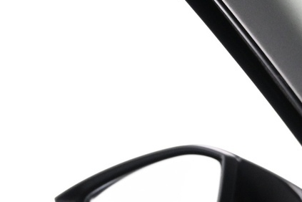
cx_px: 550
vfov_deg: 11.0
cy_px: 337
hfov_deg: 15.0
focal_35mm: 118
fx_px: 989
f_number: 3.8
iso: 1600
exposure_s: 1/25
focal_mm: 20.5
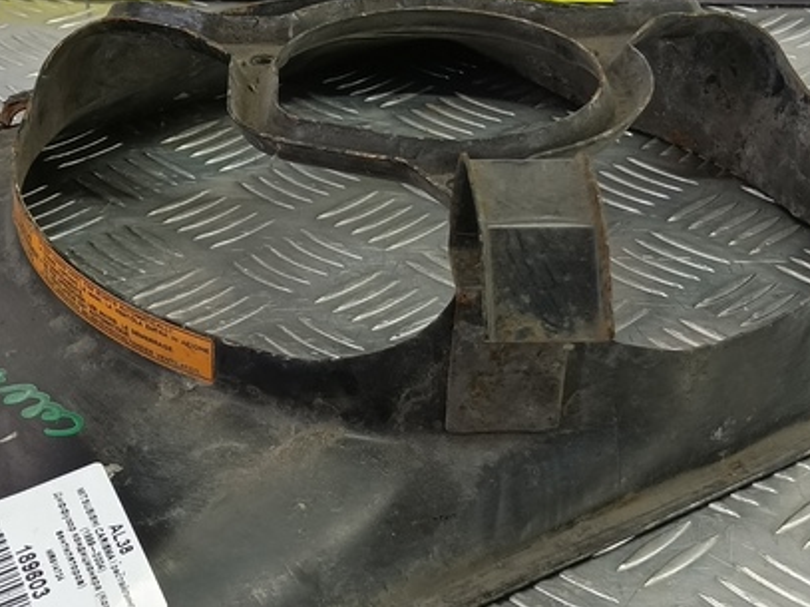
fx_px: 1591
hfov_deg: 28.4
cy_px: 352
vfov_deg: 21.6
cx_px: 267
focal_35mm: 68
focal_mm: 4.11
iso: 145
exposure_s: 1/50
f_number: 1.6
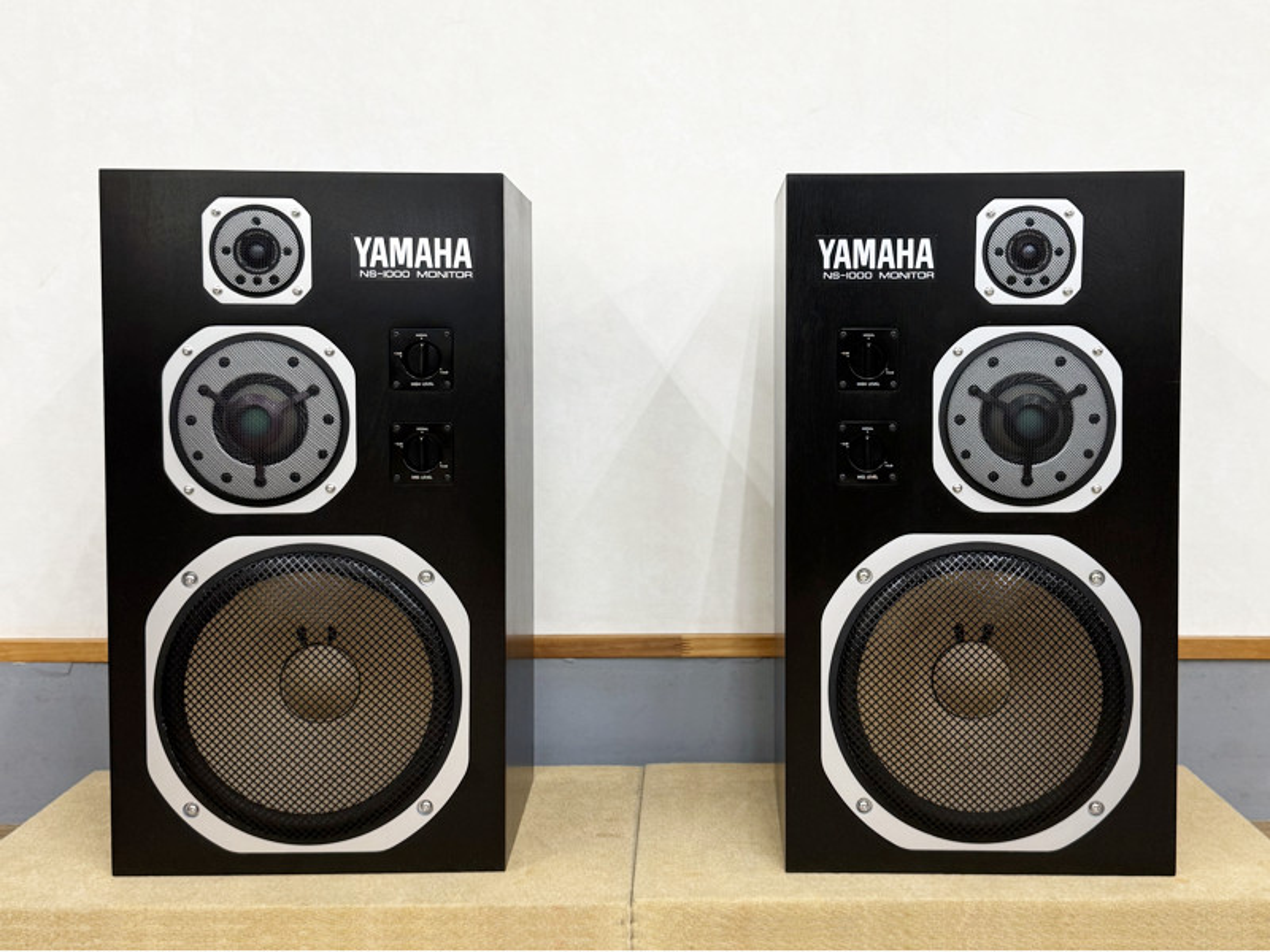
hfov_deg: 71.6
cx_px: 635
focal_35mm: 24
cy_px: 476
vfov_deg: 56.8
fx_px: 881
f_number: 1.8
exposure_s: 1/100
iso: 100
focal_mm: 6.8
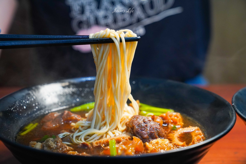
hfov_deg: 28.8
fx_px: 478
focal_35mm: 70
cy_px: 82
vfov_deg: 19.5
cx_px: 123
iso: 3200
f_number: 5.6
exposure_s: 1/80
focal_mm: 70
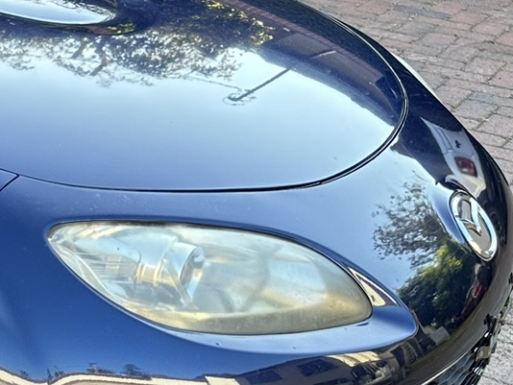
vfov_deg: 16.1
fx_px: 1364
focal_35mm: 92
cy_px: 236
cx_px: -346
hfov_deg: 18.0
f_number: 1.78
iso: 64
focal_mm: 6.86
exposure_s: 1/240
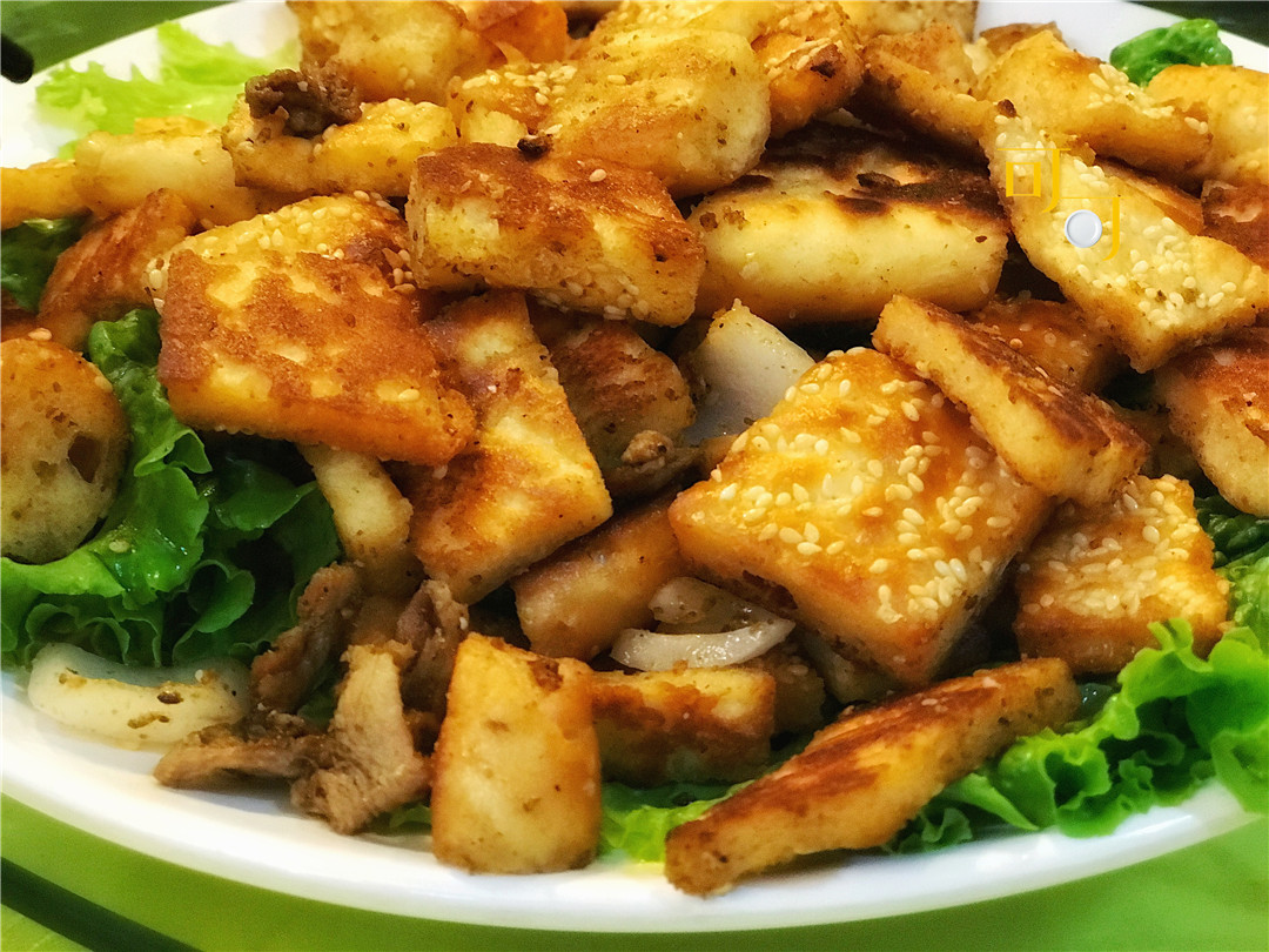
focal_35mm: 57
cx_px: 634
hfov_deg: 33.8
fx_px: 2090
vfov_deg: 25.7
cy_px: 476
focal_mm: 6.6
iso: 640
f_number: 2.8
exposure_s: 1/50
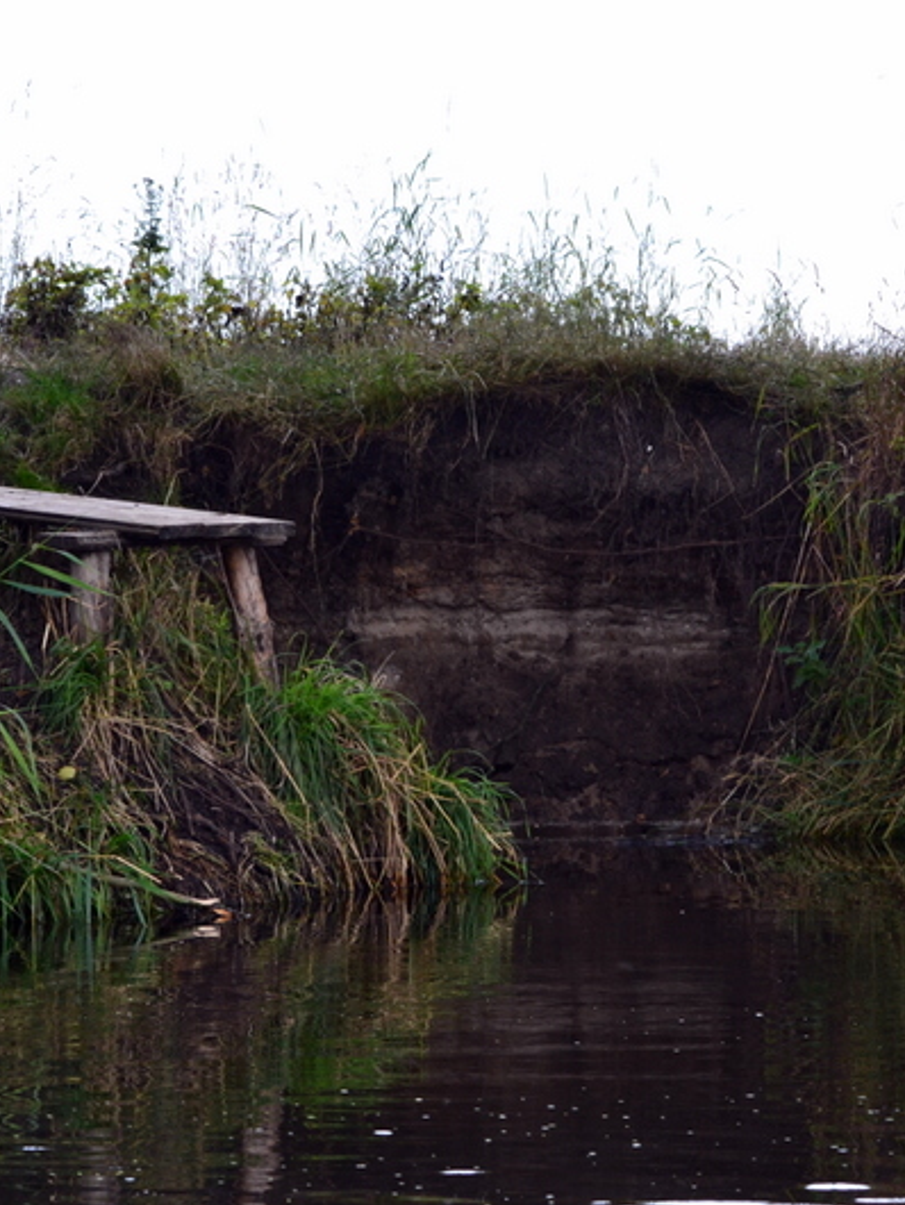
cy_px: 602
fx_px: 4170
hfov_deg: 12.4
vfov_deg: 16.4
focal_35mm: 120
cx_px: 323
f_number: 9
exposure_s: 1/100
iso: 400
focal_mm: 55
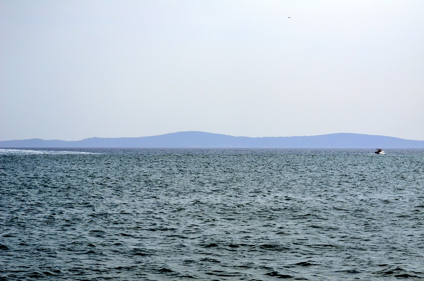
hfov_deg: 19.5
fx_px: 1234
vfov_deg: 13.0
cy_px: 140
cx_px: 212
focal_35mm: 105
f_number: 4.5
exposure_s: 1/8000
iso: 640
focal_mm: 70
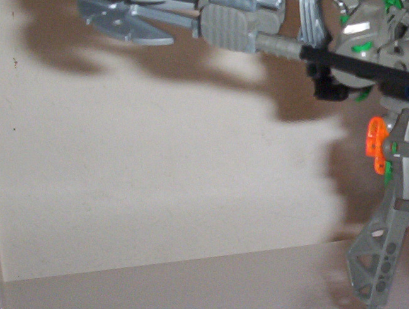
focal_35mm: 98
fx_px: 1161
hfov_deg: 19.2
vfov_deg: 15.1
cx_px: 438
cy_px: 74
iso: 140
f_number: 4.5
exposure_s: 1/30
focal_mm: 6
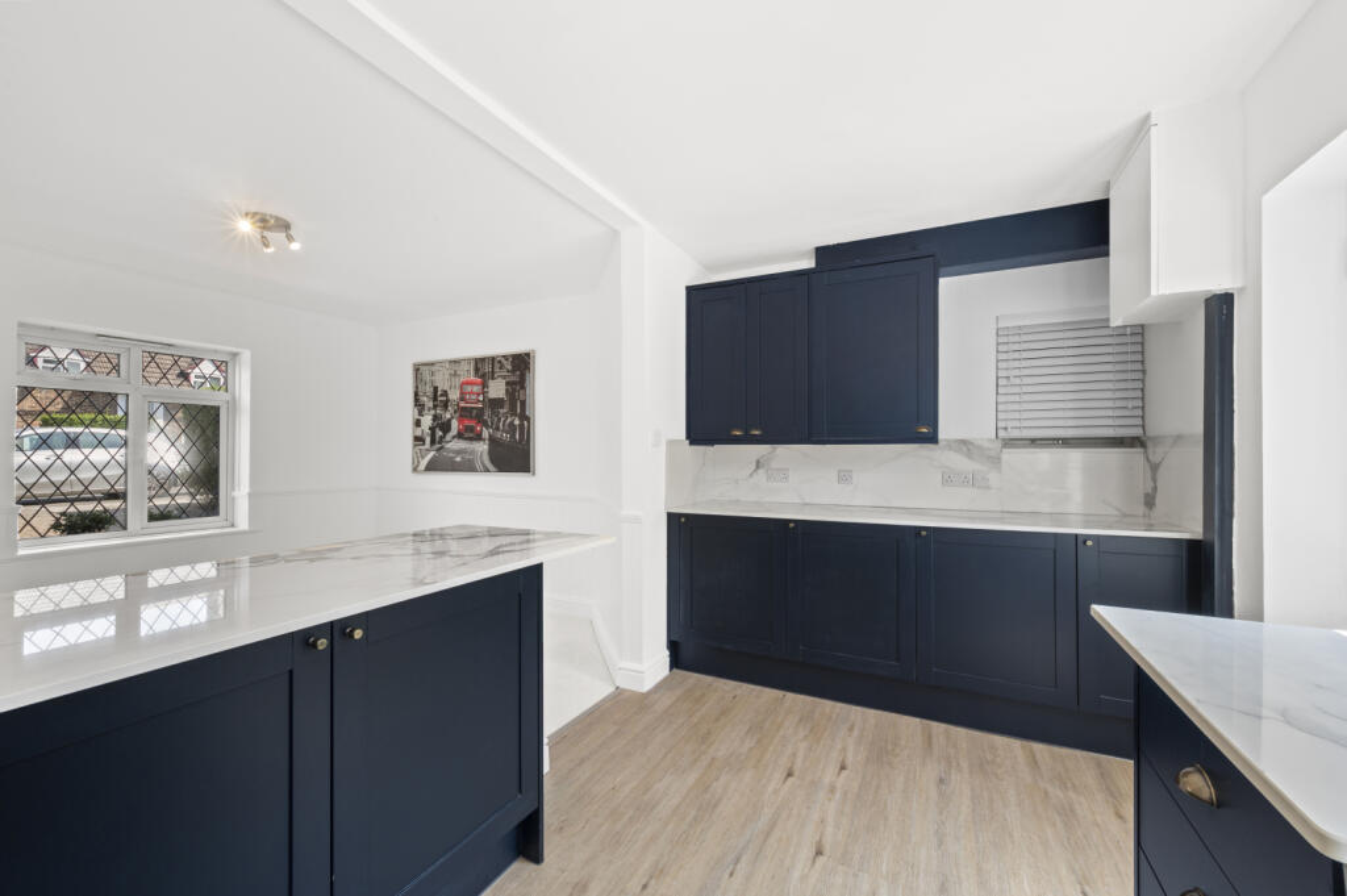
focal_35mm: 14
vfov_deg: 81.1
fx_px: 523
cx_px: 674
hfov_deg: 104.3
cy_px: 448
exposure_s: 1/2.5
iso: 200
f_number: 16
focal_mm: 14
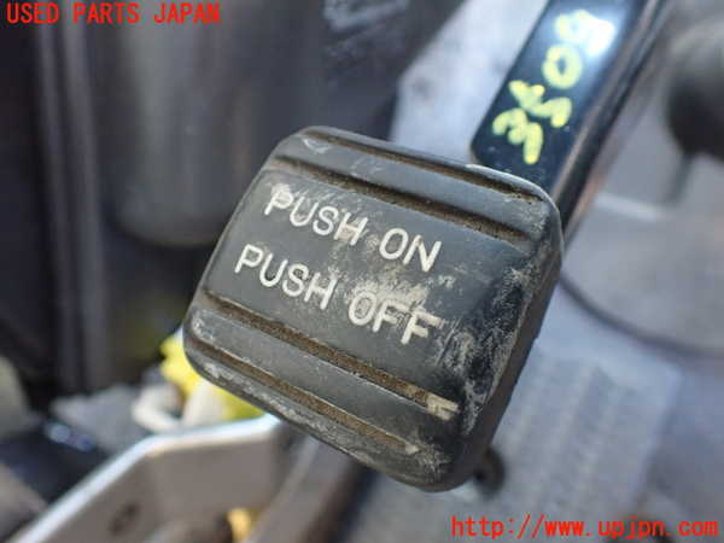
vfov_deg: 46.8
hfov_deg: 60.0
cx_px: 362
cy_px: 272
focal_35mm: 30
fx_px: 627
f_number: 2.3
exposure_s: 1/30
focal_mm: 5.4
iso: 800
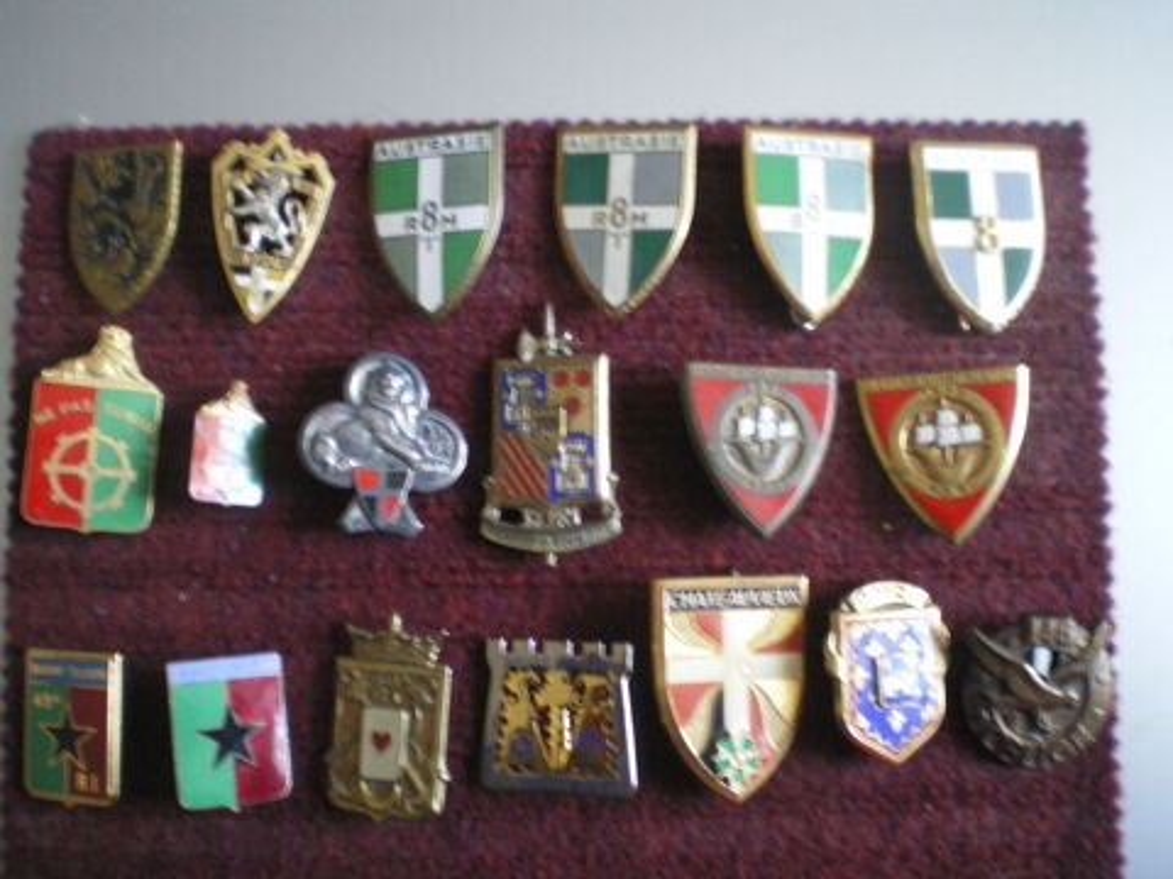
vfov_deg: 37.7
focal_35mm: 38
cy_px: 440
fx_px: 1288
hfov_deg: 49.0
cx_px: 586
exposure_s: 1/8
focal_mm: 6.3
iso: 400
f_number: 3.1
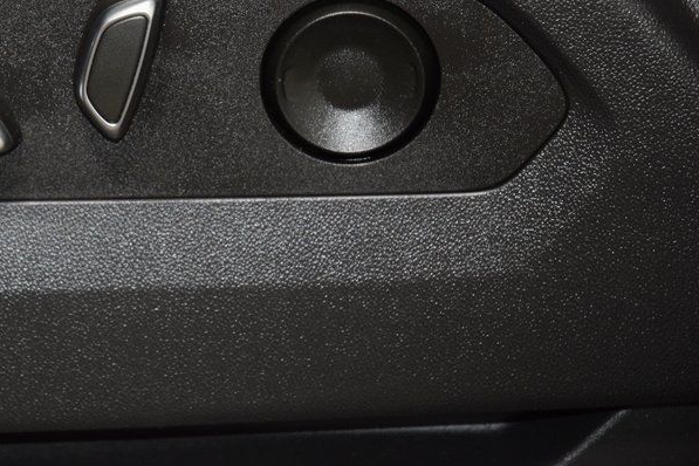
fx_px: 3495
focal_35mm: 180
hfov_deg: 11.4
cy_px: 81
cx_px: 128
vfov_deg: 7.6
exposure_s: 1/60
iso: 2500
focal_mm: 70
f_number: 4.5
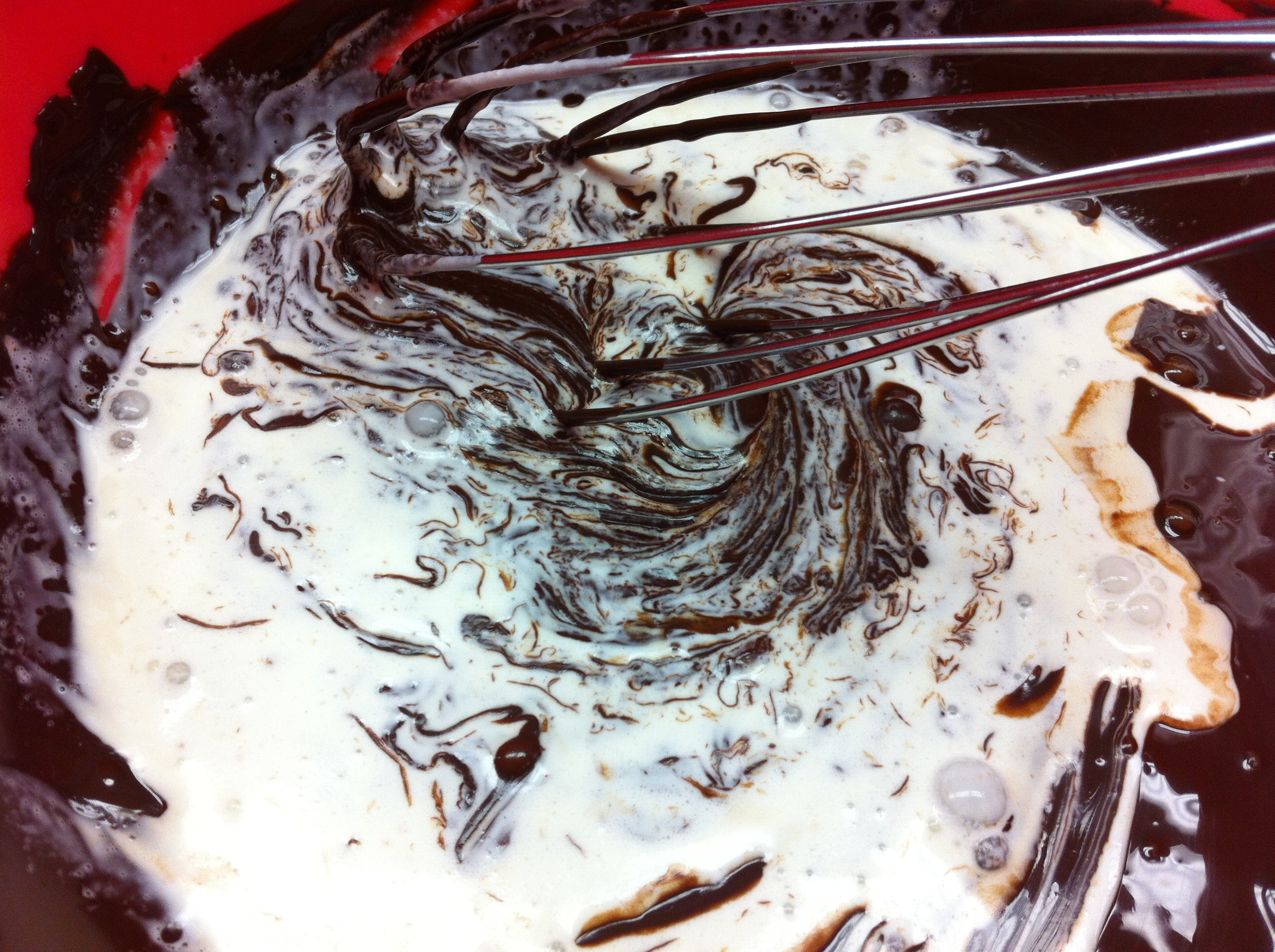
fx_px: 1287
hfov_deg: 52.7
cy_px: 476
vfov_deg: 40.6
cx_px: 638
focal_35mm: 35
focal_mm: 3.85
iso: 100
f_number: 2.8
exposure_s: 1/60
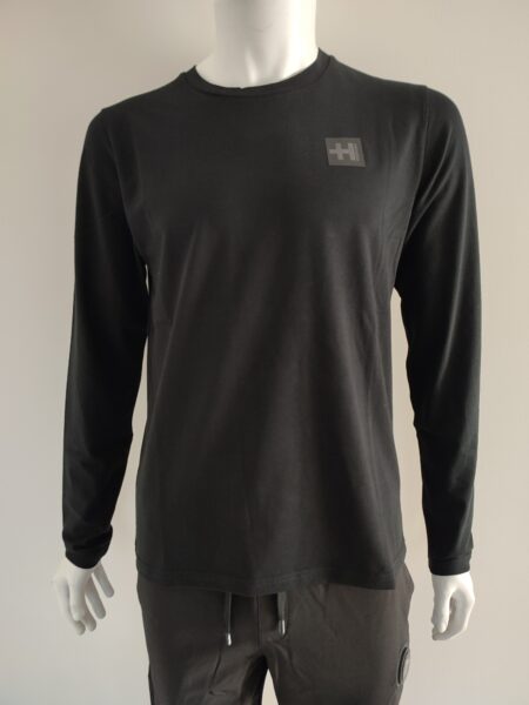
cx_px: 264
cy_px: 352
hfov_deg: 54.9
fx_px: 509
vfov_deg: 69.4
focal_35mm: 25
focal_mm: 6.04
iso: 286
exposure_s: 1/33
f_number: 1.9
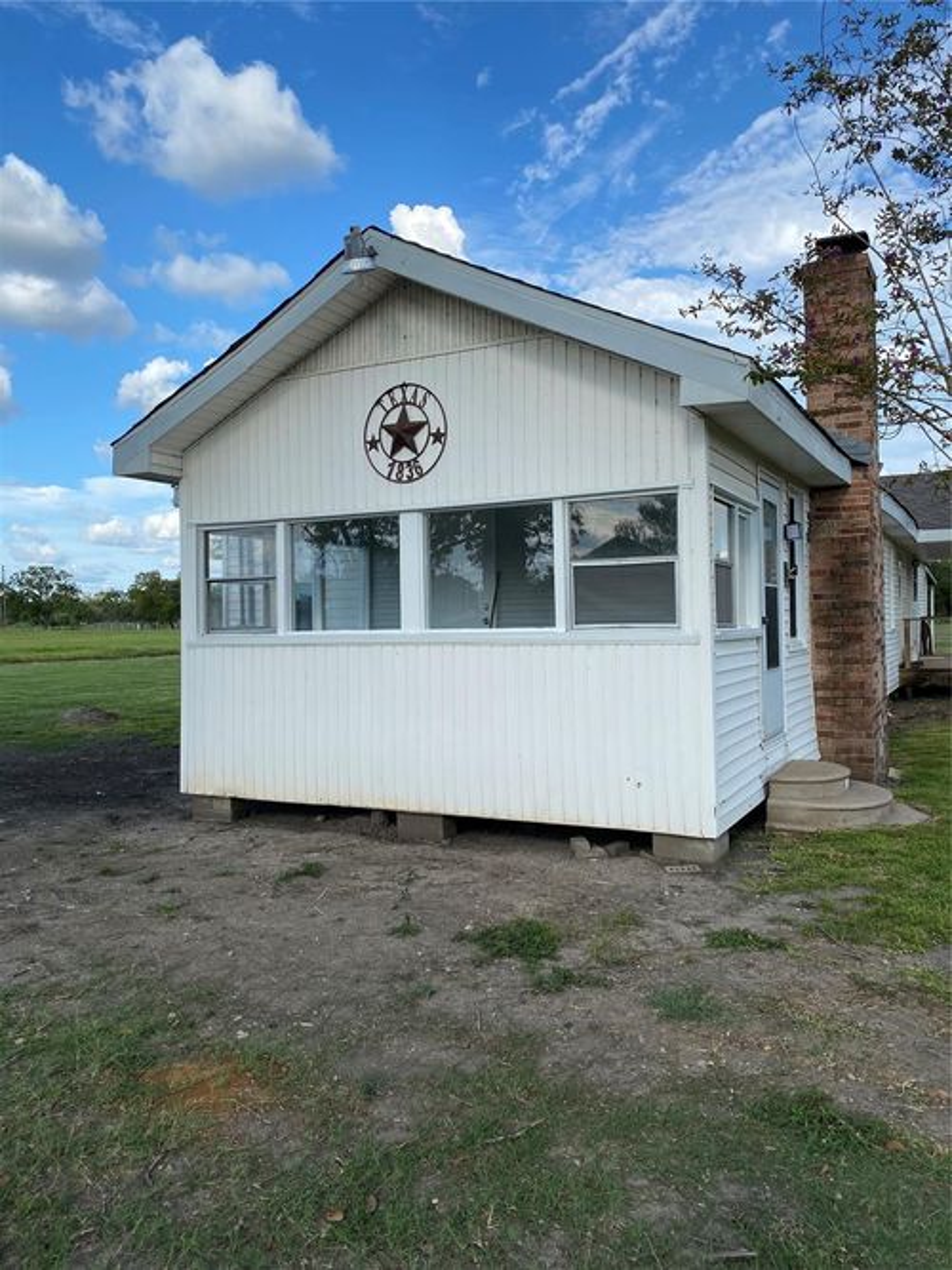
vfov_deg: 67.3
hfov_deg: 53.0
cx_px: 476
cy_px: 635
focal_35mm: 26
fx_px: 954
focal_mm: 4.25
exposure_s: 1/1898
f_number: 1.8
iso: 32
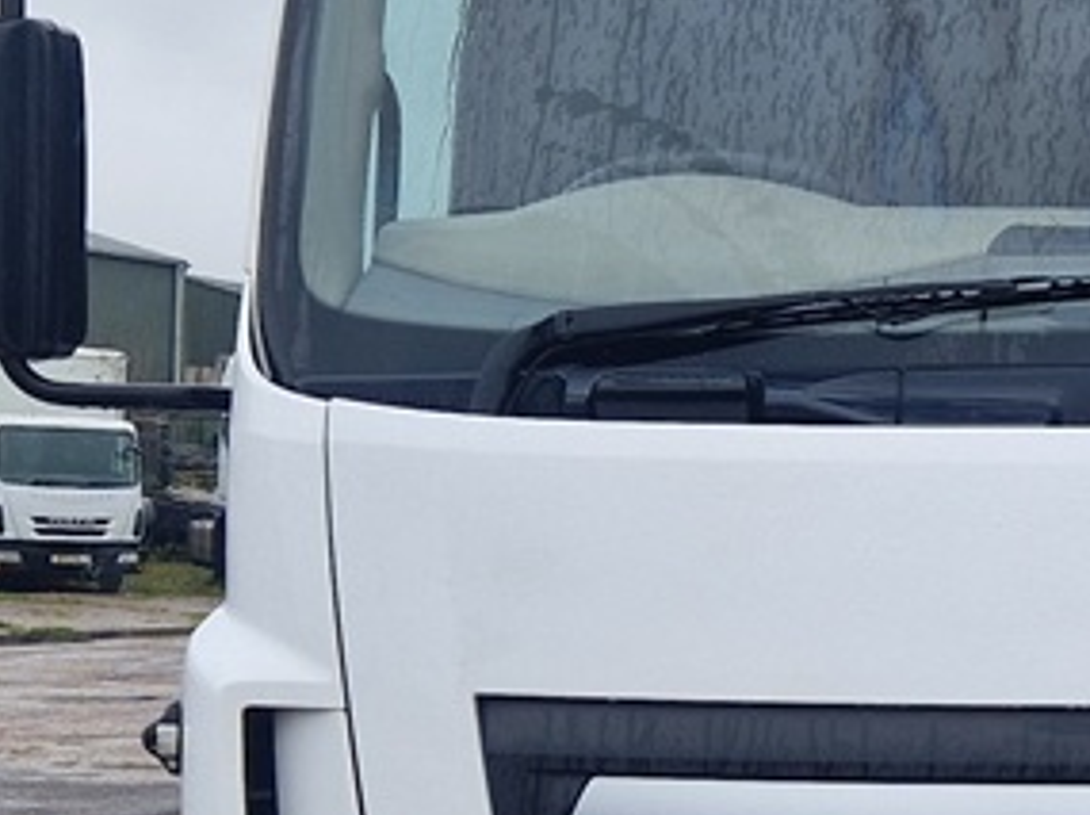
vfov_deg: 15.1
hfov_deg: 19.6
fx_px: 3051
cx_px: 1124
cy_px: 635
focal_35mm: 97
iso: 50
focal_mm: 5.4
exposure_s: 1/279
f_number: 1.8
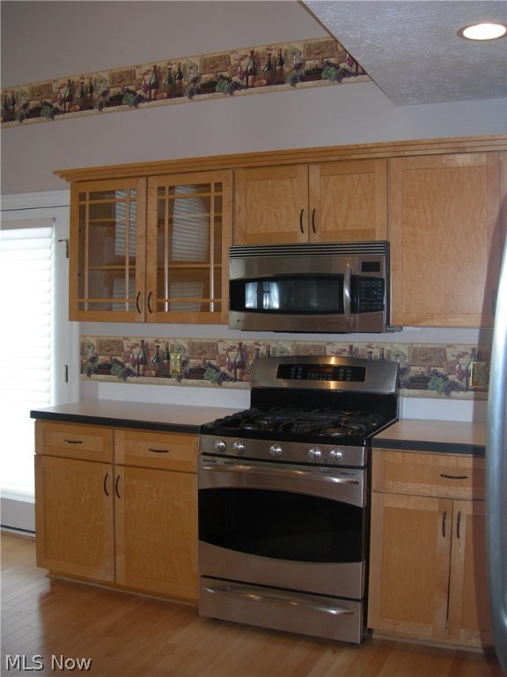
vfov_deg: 49.0
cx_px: 254
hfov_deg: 37.7
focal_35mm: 38
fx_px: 742
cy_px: 338
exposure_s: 1/60.1
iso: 81
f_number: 2.8
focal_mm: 7.8
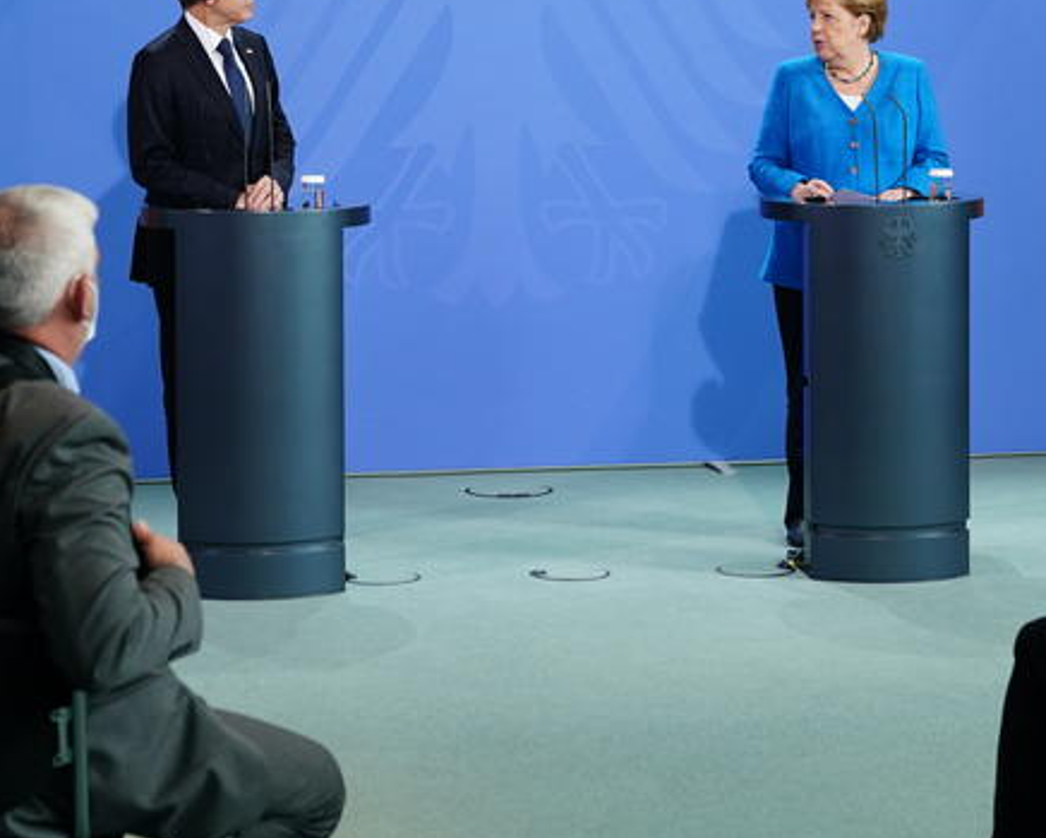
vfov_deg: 16.1
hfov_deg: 20.2
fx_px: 2942
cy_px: 241
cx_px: 523
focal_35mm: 95
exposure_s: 1/320
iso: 1250
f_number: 4
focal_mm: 48
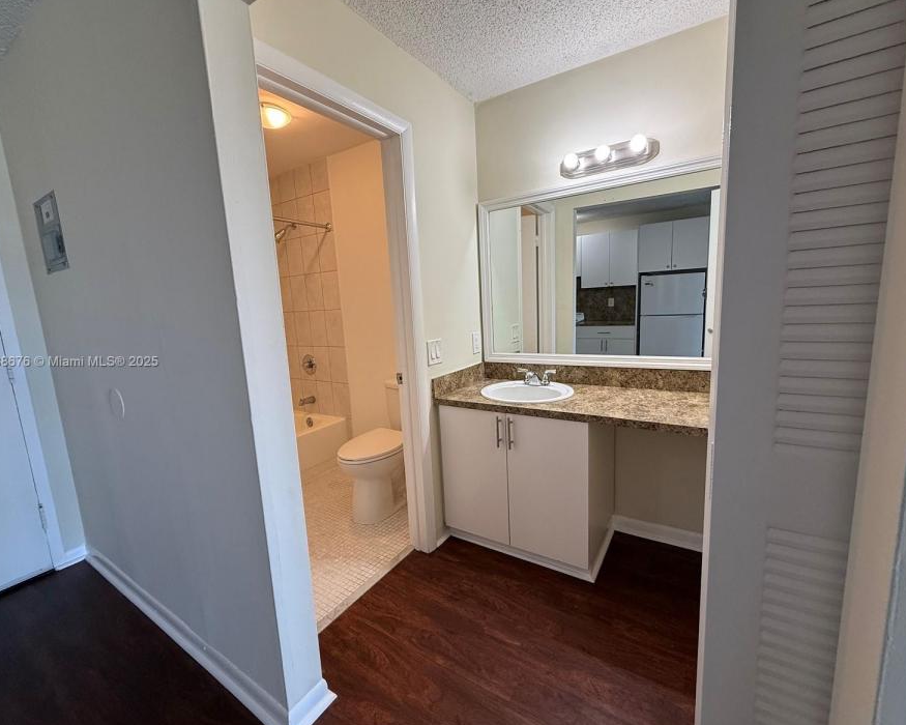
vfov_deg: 84.0
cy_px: 362
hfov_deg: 96.8
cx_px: 457
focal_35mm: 15
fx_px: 402
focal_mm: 2.22
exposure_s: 1/120
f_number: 2.2
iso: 160
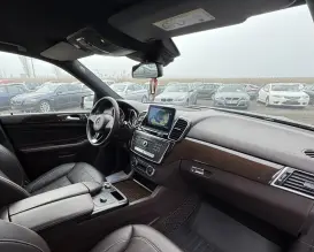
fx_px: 167
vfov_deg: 73.6
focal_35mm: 18
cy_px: 142
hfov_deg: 85.6
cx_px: 132
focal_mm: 2.22
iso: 50
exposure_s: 1/99
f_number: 2.2
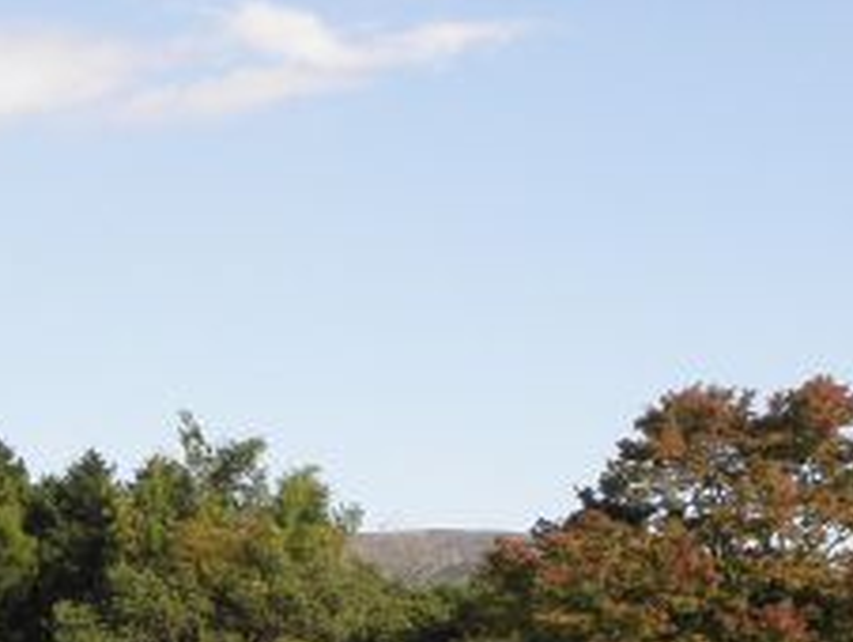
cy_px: 899
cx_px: 283
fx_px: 3207
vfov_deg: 11.1
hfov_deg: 15.1
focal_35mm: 130
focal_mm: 8.19
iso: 64
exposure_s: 1/125
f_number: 5.6
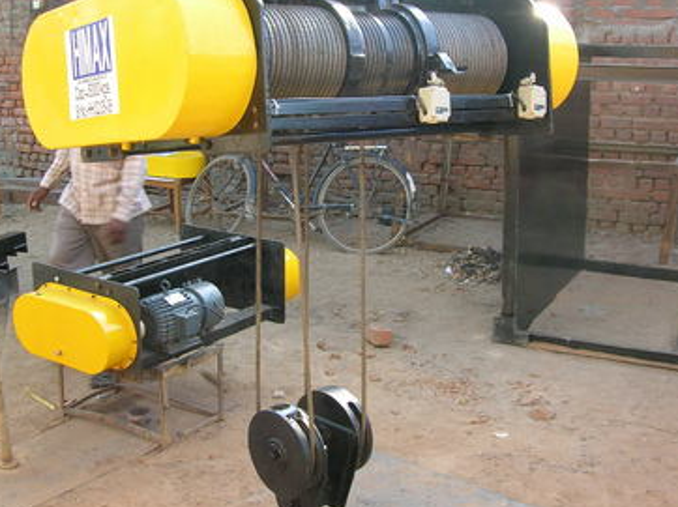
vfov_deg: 30.8
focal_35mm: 47
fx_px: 920
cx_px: 335
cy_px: 210
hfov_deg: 40.5
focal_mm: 5.7
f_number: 4.9
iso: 50
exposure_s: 1/34.7
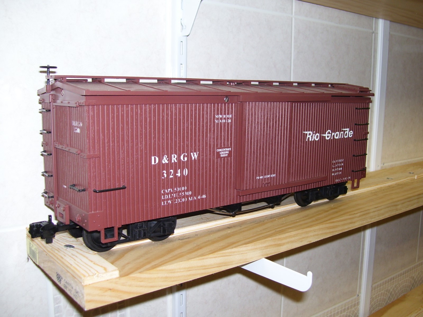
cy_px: 158
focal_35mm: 37
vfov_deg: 38.7
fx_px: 452
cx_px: 212
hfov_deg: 50.1
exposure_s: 1/60
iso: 80
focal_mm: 6
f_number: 2.7
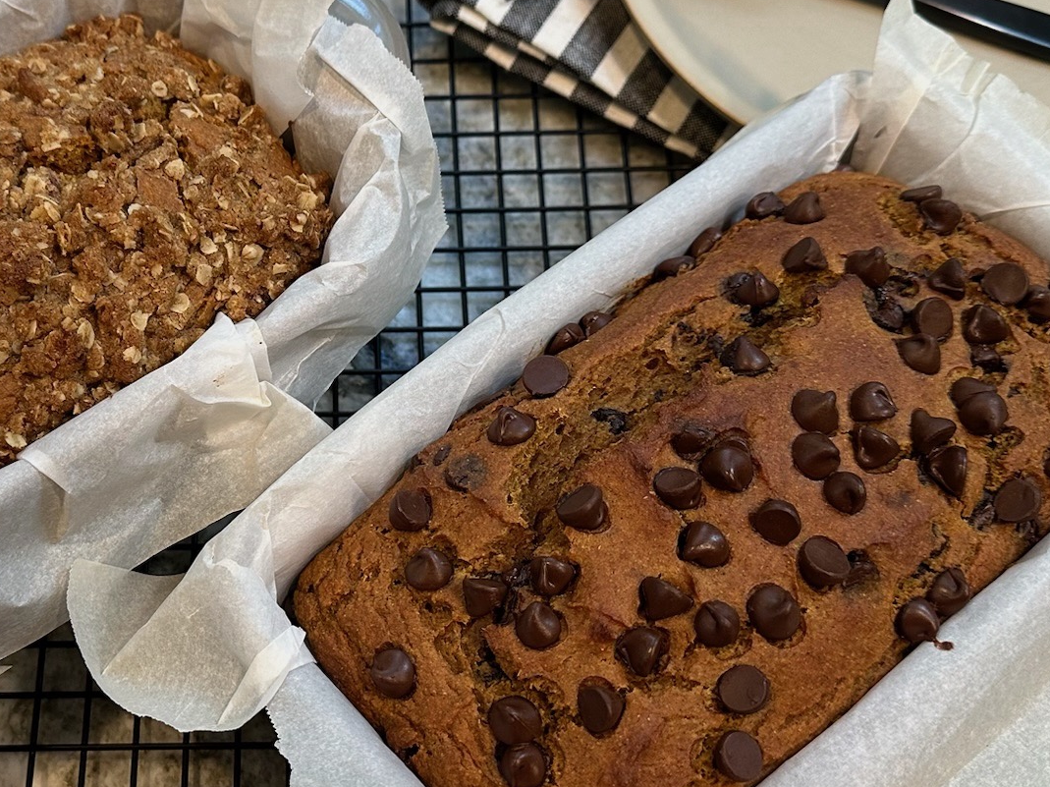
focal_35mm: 46
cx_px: 301
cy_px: 372
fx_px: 1395
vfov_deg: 31.5
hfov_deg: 40.4
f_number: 1.78
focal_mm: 6.86
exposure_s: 1/120
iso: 160
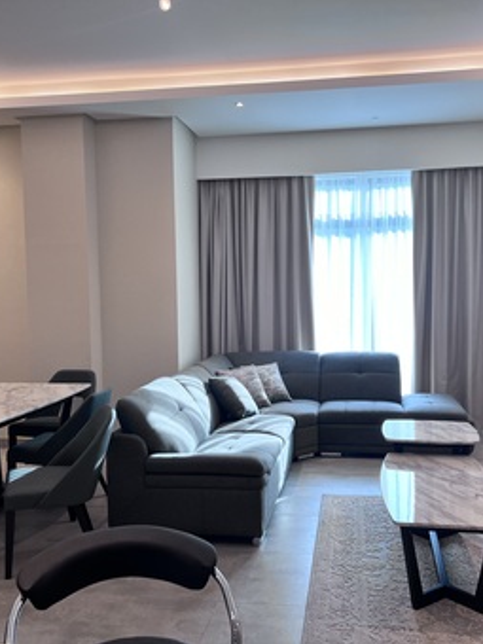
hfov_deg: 40.7
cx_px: 253
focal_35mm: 35
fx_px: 651
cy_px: 321
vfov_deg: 52.6
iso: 50
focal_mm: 5.7
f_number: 1.5
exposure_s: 1/100
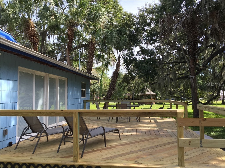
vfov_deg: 48.2
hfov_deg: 61.7
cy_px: 84
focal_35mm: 29
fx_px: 188
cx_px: 112
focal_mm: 4.15
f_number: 2.2
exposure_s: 1/488
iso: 32
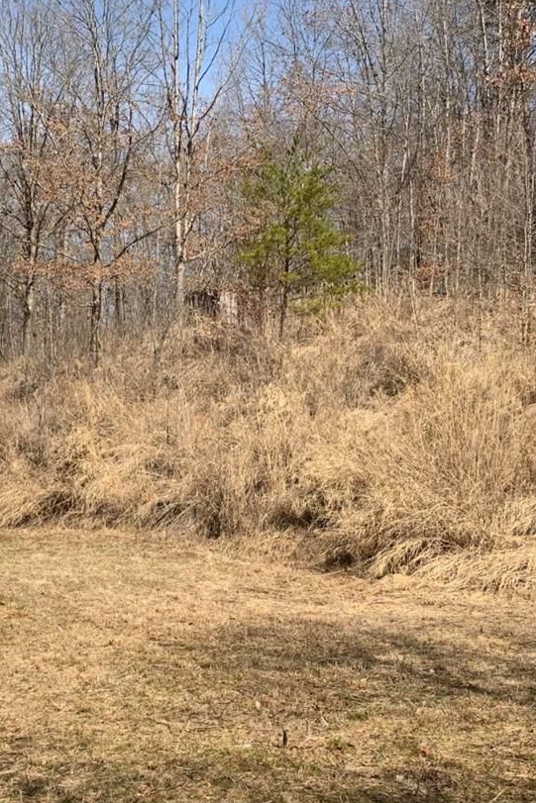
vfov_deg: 39.3
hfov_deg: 27.0
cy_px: 515
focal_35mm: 50
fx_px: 1116
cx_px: 242
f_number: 1.8
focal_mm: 4.25
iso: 25
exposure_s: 1/1634
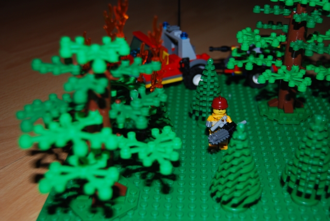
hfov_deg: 43.6
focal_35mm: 45
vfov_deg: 29.9
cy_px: 110
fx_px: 413
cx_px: 165
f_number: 4.2
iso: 100
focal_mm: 30
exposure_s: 1/125
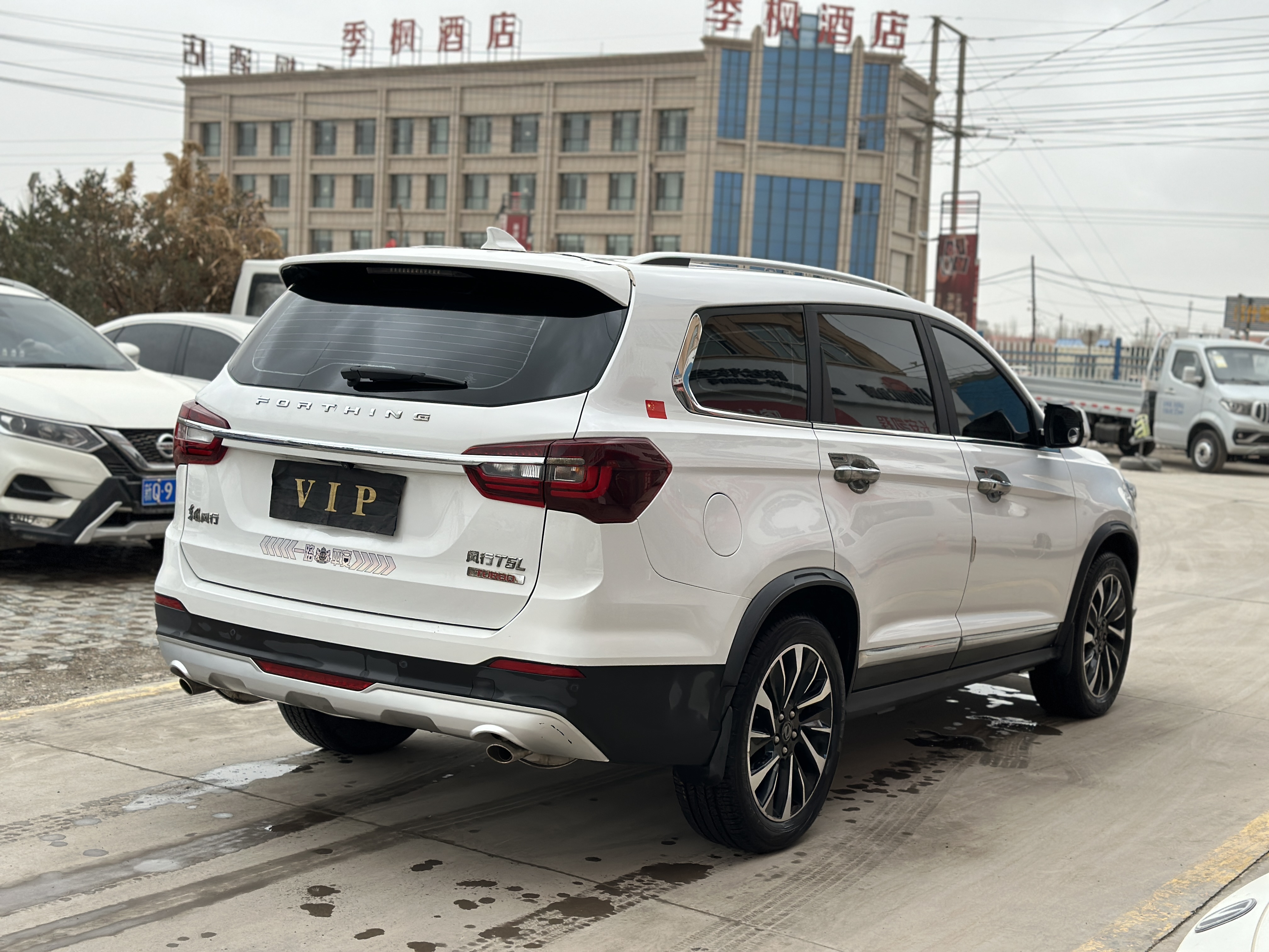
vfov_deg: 30.3
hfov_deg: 39.7
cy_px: 476
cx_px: 634
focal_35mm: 48
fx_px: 1760
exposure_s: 1/1953
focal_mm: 6.86
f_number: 1.78
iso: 100
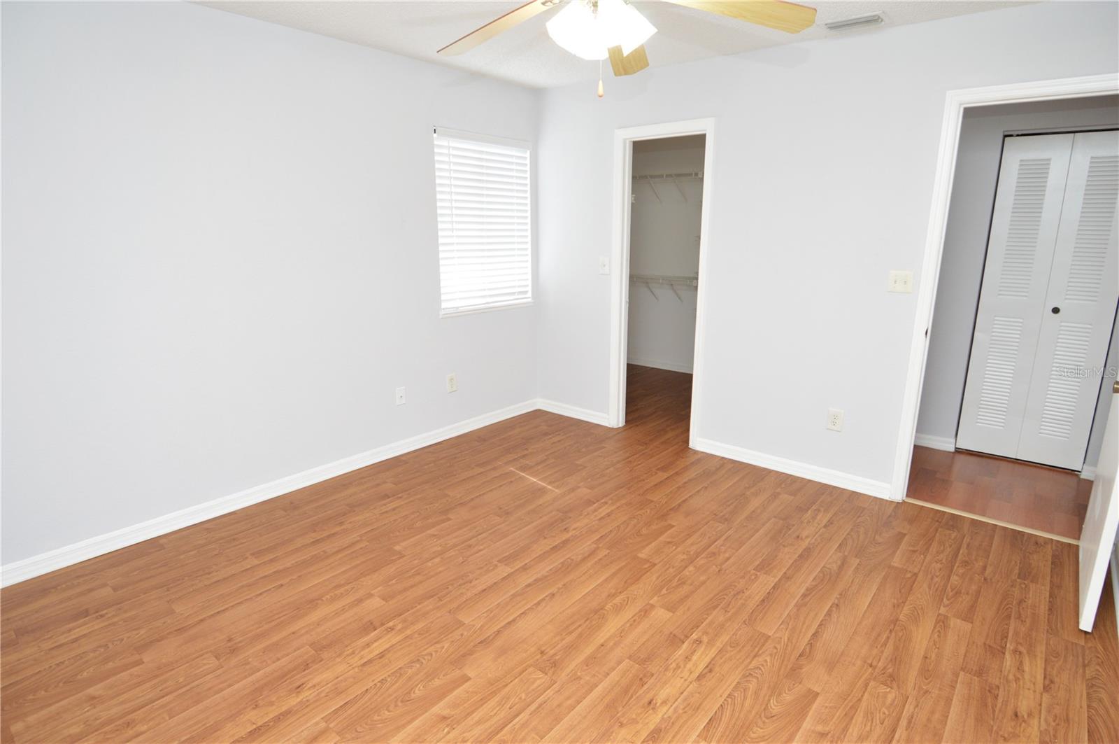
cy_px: 372
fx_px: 559
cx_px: 560
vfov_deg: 67.3
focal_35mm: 18
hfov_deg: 90.1
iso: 400
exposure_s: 1/60
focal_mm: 12
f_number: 4
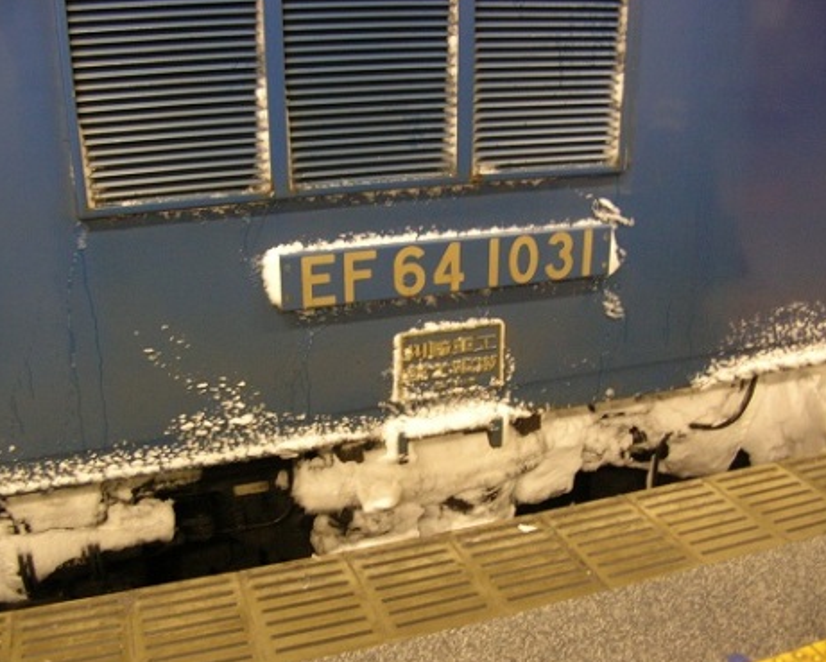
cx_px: 401
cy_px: 334
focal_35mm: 37
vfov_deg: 40.1
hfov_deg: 49.1
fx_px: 905
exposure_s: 1/5.8
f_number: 2.8
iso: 136
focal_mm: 5.8
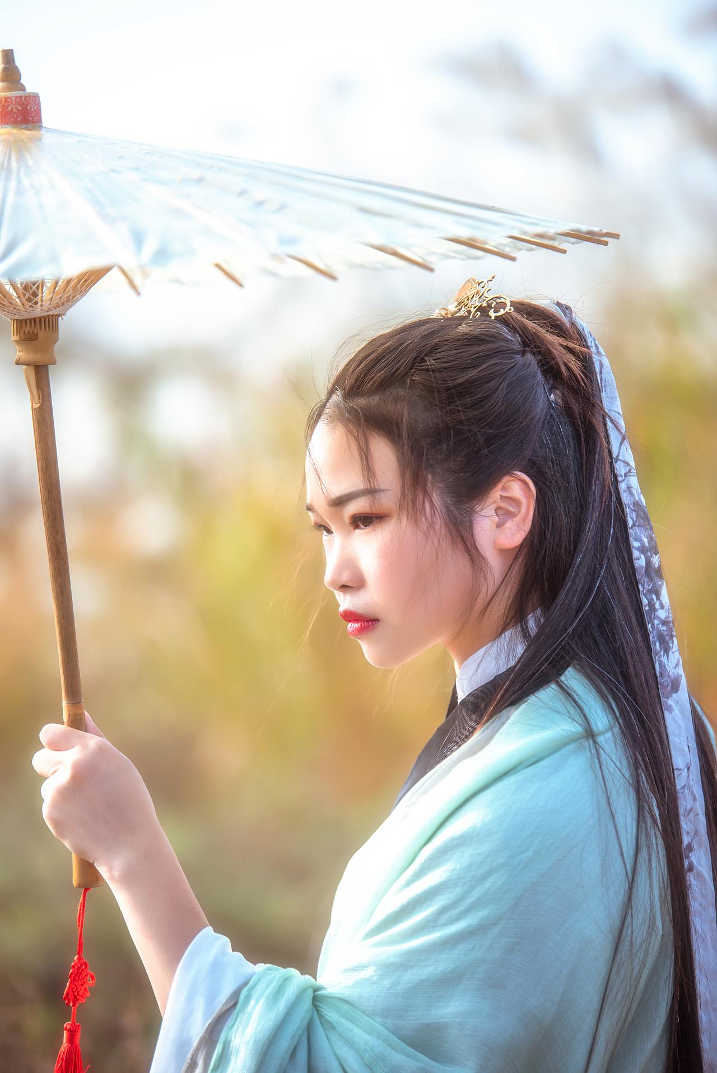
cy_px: 536
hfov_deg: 8.3
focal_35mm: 165
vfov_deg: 12.4
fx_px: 4924
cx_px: 358
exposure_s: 1/1000
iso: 80
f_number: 2.8
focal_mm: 165
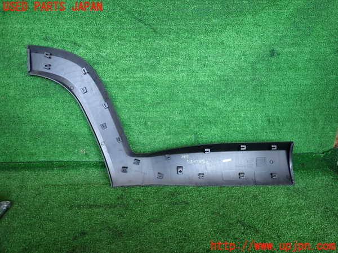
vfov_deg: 54.9
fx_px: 244
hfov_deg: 69.4
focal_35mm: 25
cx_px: 169
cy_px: 126
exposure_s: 1/60
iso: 125
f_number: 2
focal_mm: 4.5
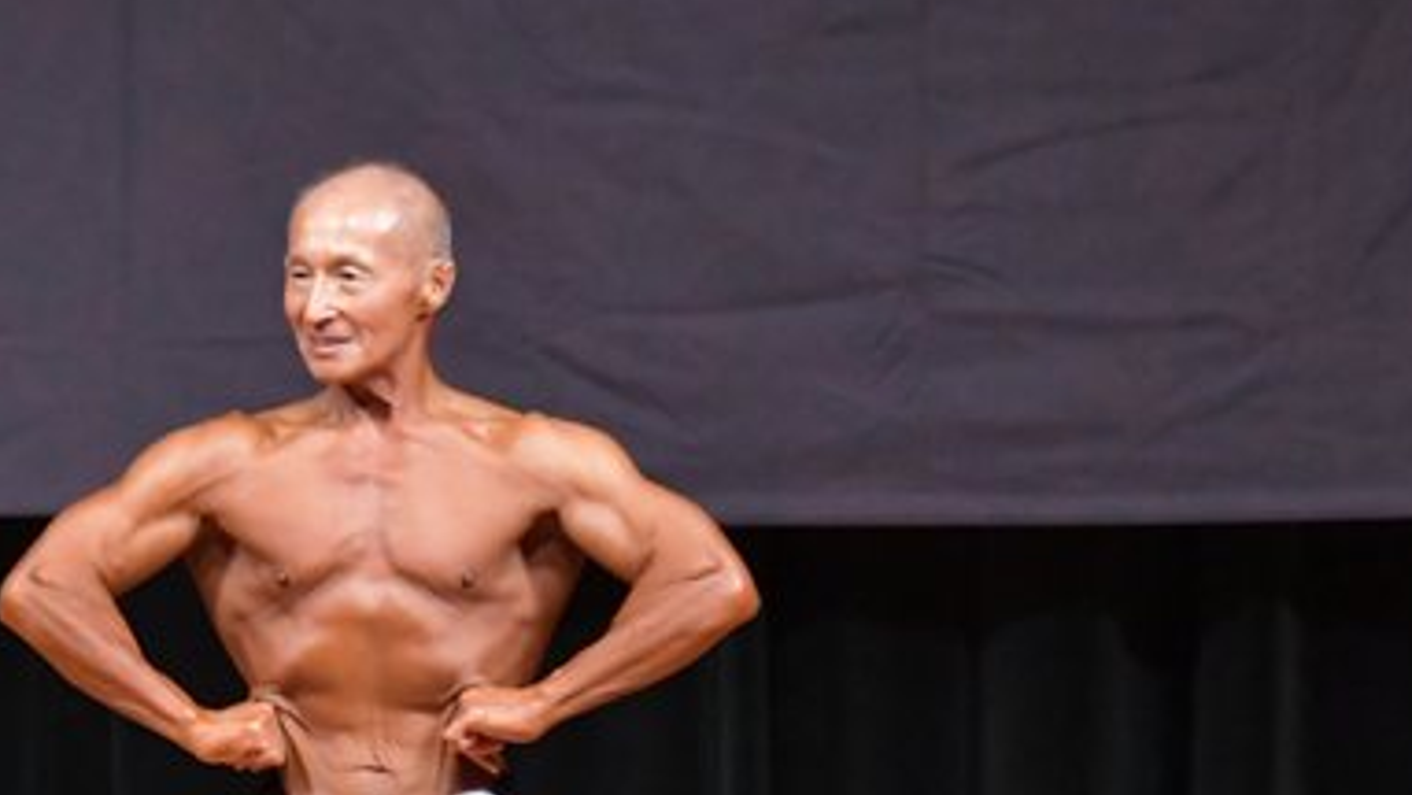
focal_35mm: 574
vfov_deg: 2.1
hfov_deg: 3.8
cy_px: 924
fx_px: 21494
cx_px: 357
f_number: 5.6
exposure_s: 1/400
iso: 6400
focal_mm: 180
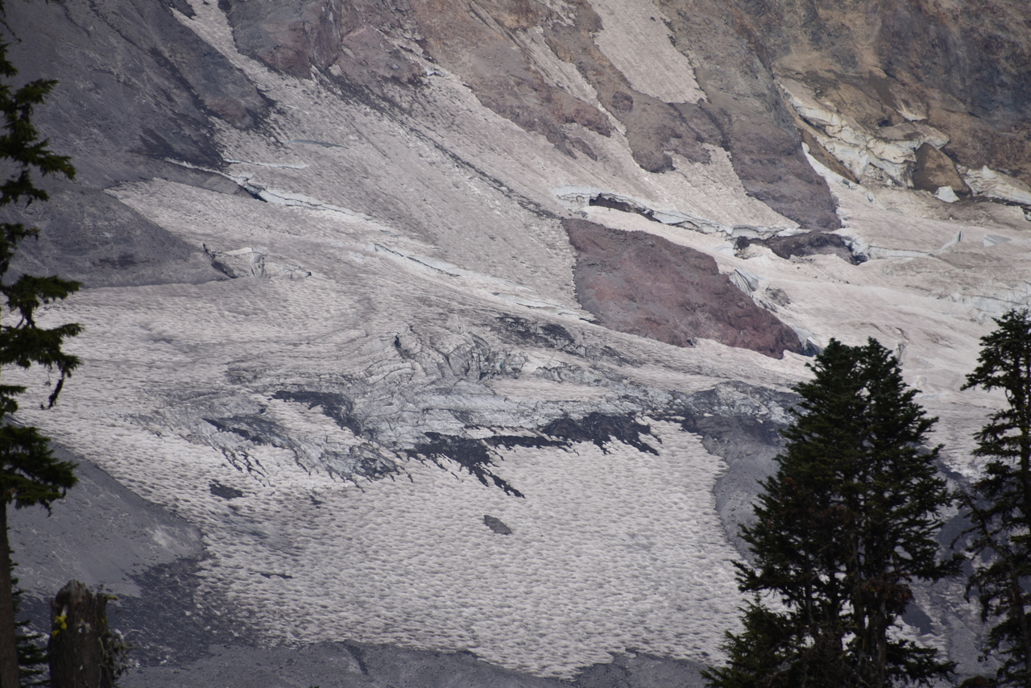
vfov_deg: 4.6
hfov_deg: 6.9
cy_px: 344
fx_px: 8593
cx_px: 516
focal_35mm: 300
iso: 100
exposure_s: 1/640
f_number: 7.1
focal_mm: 300
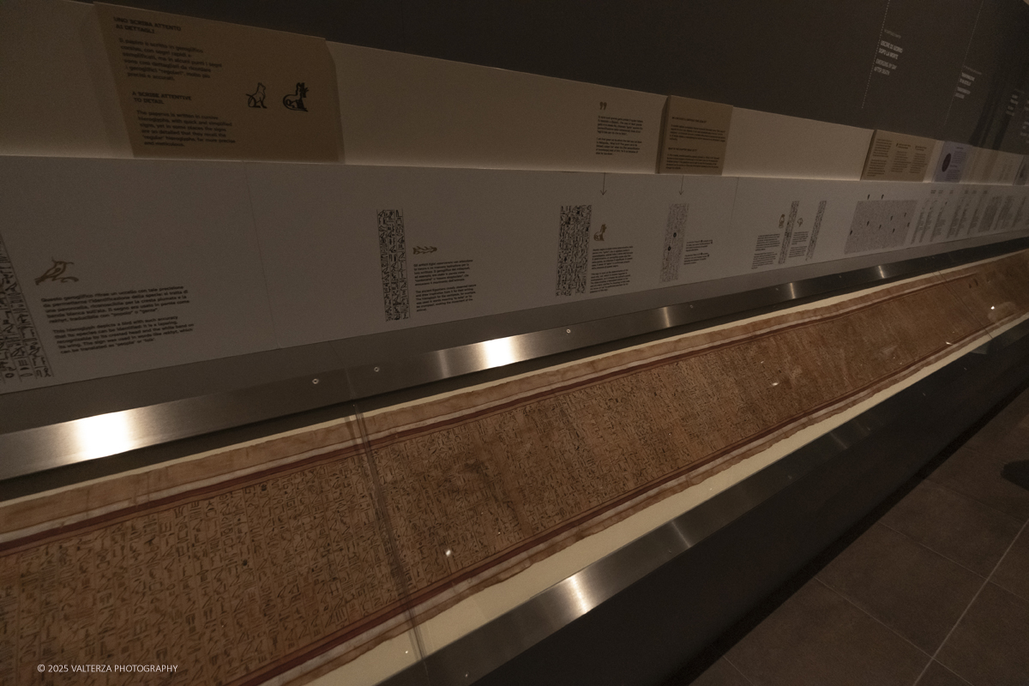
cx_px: 514
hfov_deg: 100.4
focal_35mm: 15
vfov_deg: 77.3
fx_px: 429
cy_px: 343
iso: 5000
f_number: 4
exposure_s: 1/160
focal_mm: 10
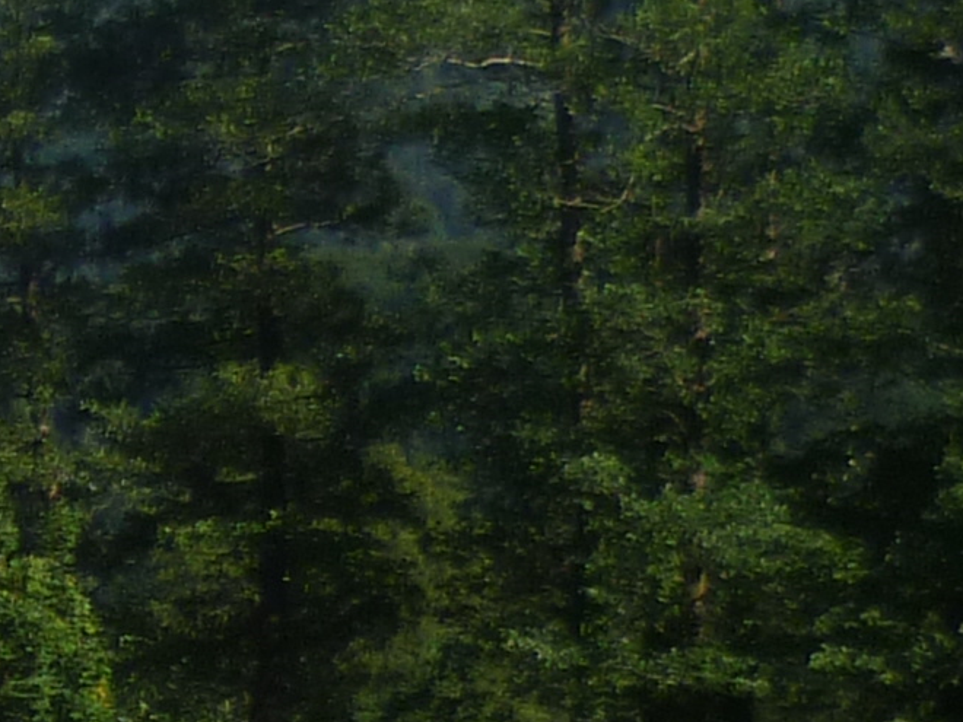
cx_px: -919
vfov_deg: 7.2
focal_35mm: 206
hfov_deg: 9.1
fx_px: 5731
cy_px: 842
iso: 80
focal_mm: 6.1
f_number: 3.2
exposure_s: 1/1000
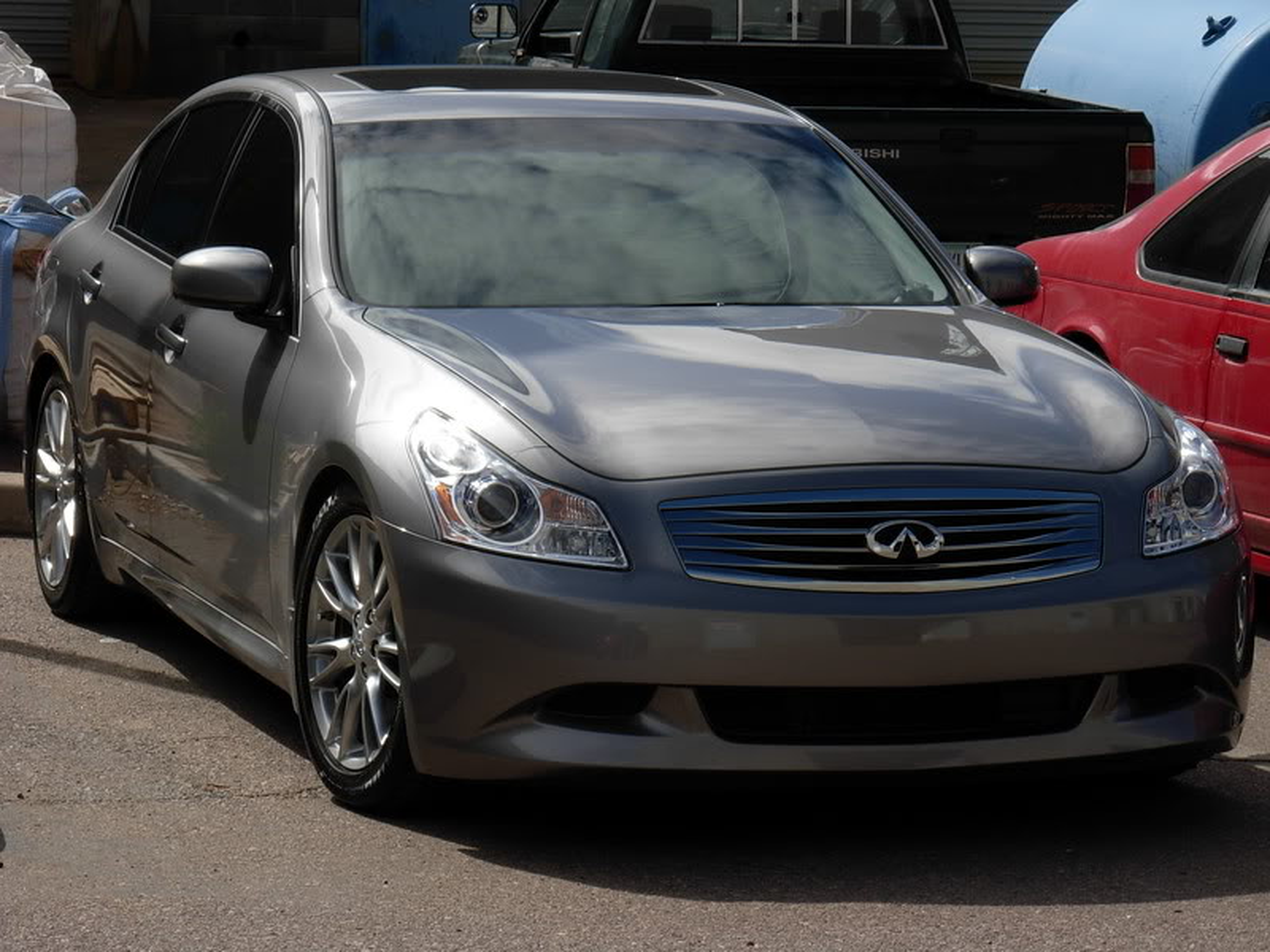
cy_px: 476
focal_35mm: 132
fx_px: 4843
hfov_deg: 14.9
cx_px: 635
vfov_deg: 11.2
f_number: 7.5
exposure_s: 1/362
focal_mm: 21.8
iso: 79
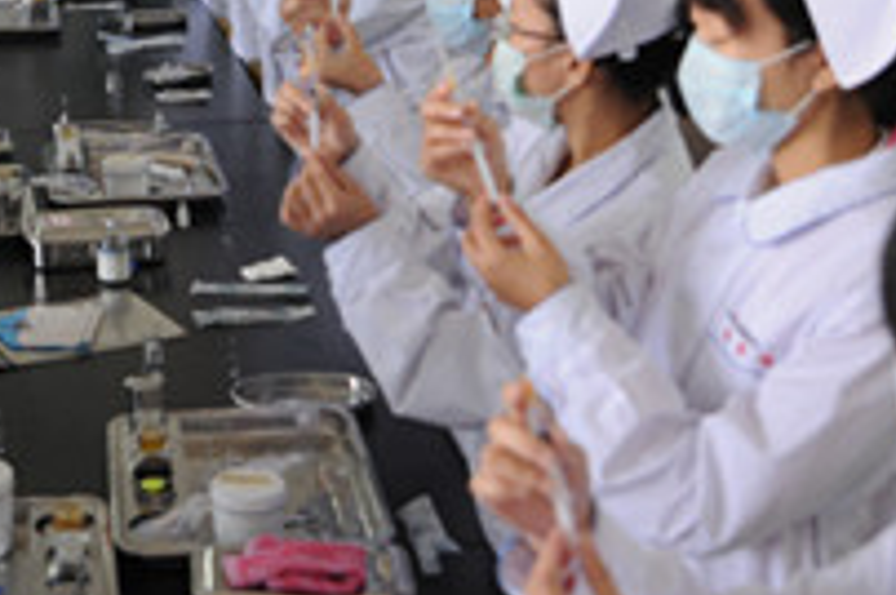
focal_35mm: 85
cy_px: 7
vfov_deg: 15.7
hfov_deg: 23.2
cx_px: 80
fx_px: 2118
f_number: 3.2
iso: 320
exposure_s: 1/40
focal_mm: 23
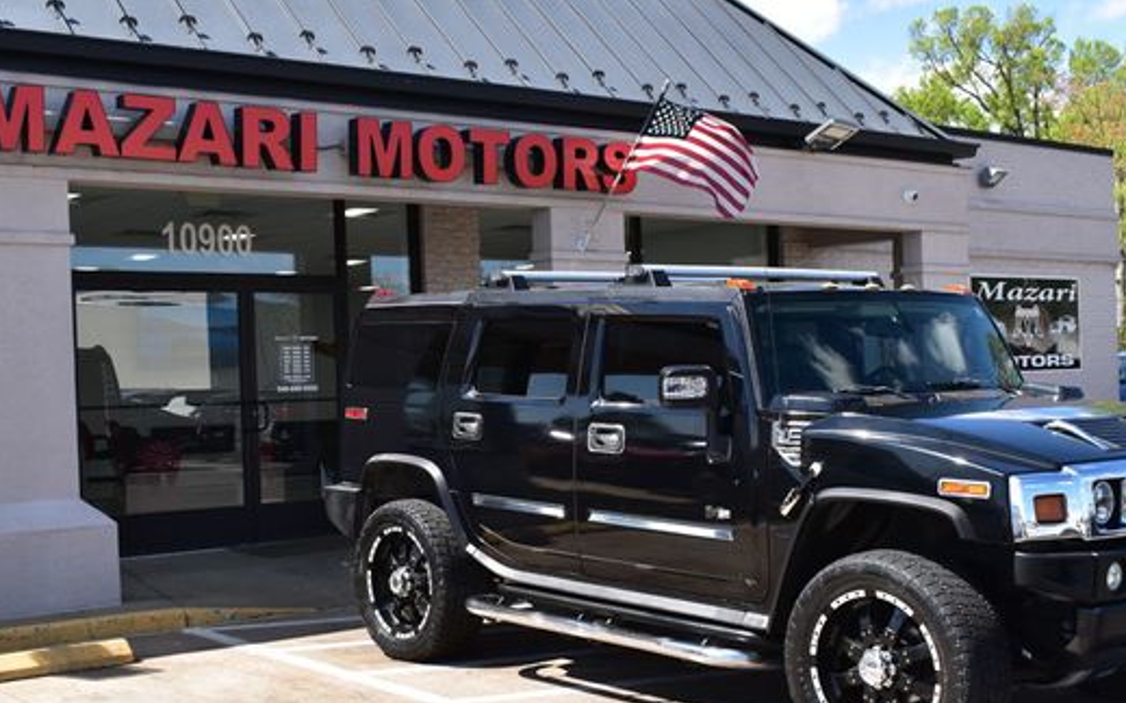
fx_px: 1503
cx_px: 519
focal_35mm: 49
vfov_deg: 26.3
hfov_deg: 41.0
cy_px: 410
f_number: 11
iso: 400
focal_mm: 26
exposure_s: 1/400
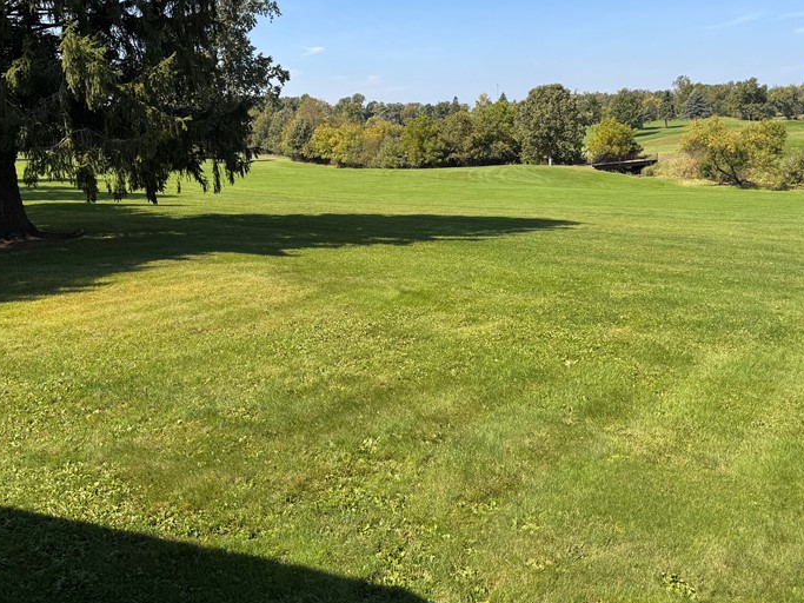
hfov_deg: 51.3
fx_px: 836
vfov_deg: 39.2
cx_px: 366
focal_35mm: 36
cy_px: 206
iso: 80
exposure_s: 1/3247
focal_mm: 6.76
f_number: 1.78
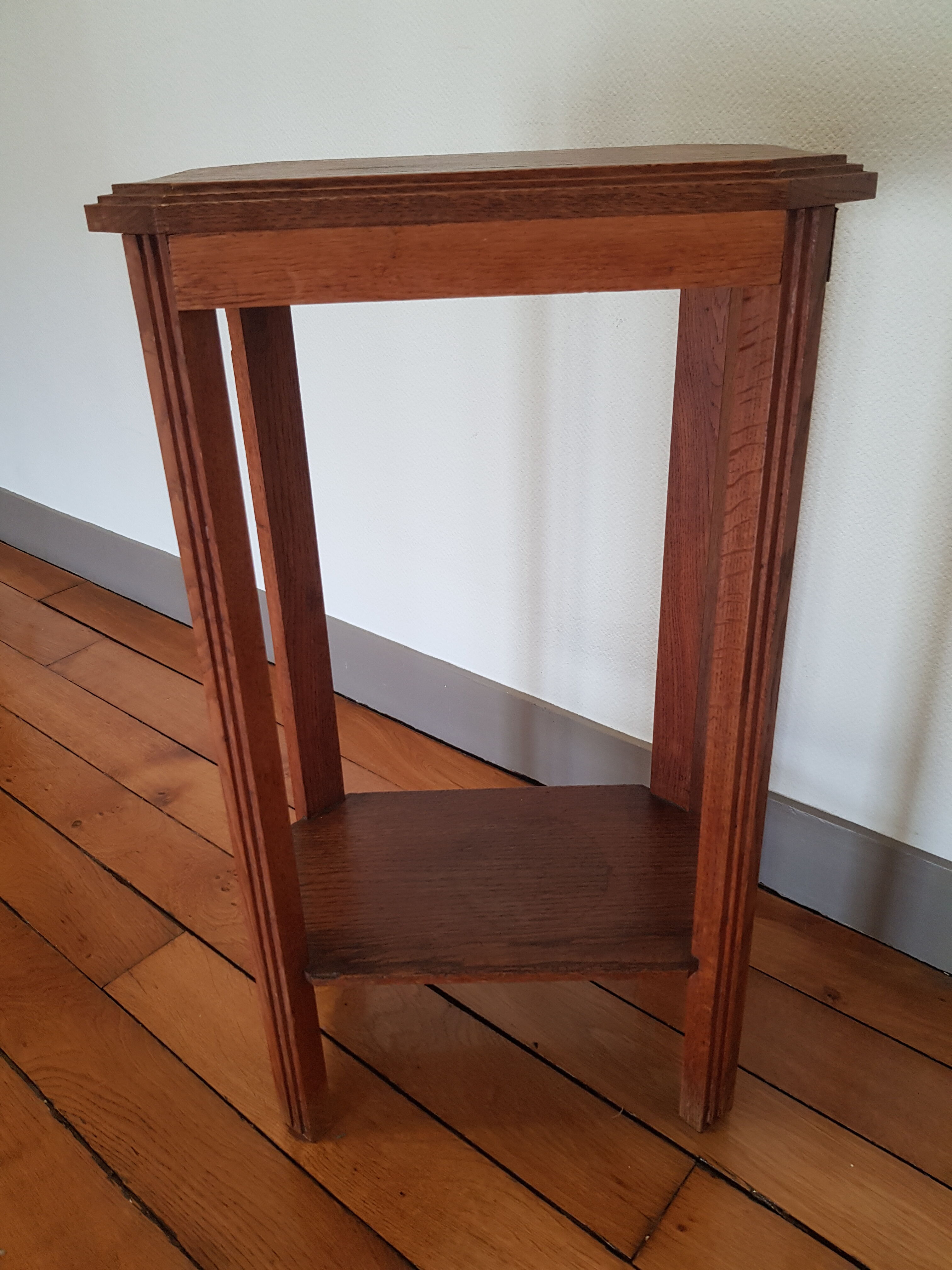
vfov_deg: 67.3
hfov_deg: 53.1
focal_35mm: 26
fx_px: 953
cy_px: 635
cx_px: 476
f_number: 1.7
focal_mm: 4.2
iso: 125
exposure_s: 1/50
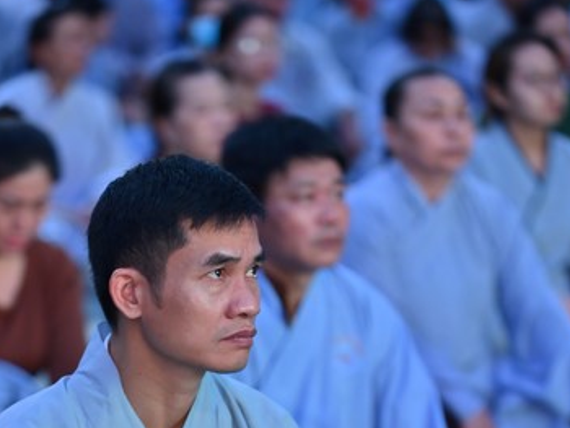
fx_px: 3411
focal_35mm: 207
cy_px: 478
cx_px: 260
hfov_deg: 9.6
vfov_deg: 7.1
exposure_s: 1/125
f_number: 2.8
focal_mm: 116
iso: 800
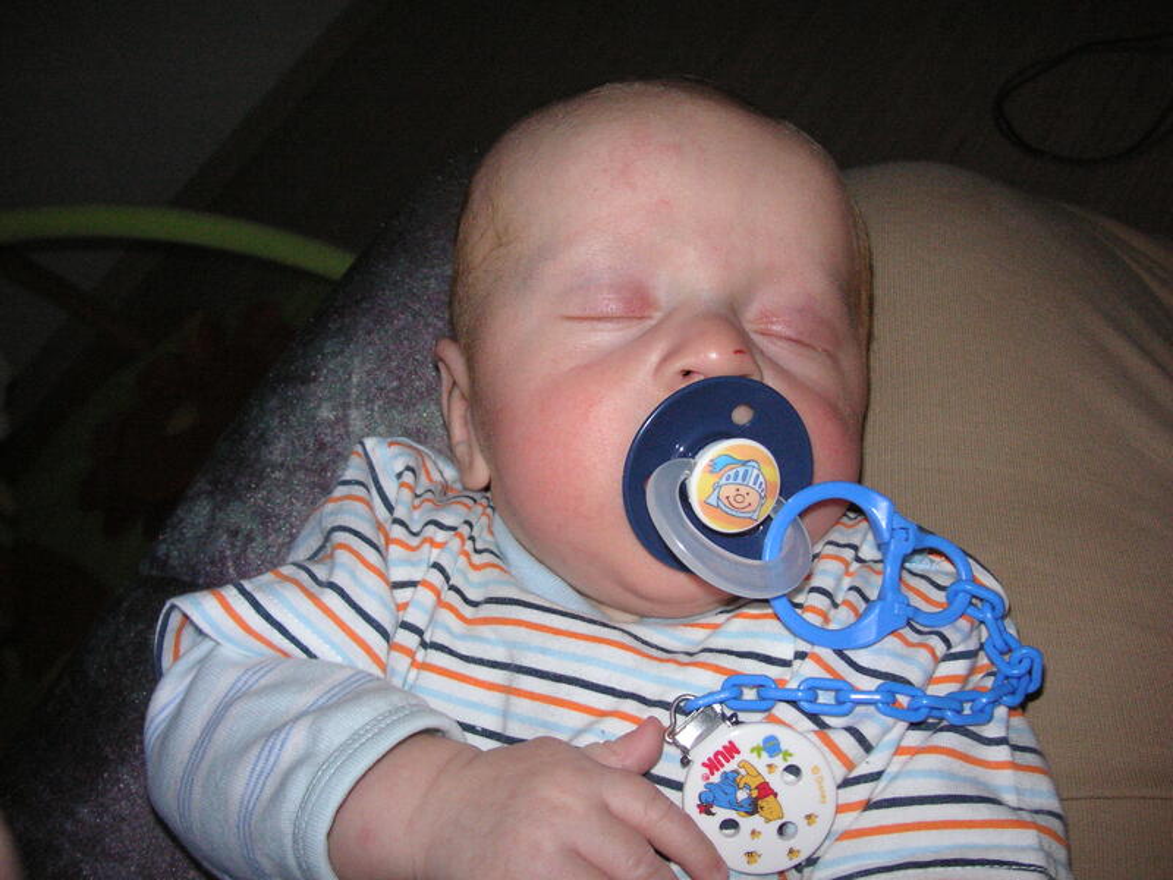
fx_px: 1254
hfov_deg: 50.1
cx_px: 586
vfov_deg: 38.7
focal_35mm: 37
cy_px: 440
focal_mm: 6.1
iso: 160
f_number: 6.7
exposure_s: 1/45
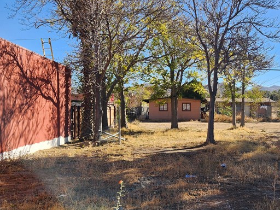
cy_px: 125
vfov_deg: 31.4
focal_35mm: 46
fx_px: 372
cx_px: 184
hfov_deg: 40.8
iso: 20
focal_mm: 5.4
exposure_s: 1/1013
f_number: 1.8
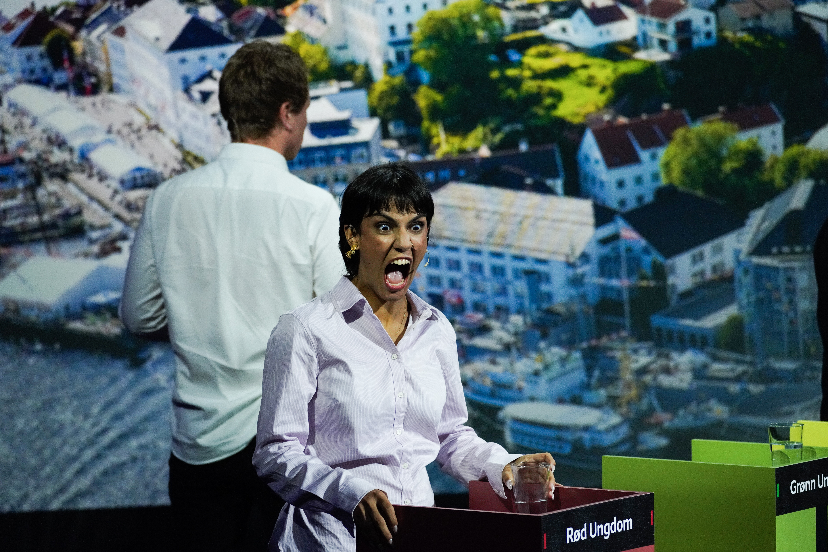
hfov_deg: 16.0
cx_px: 414
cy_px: 276
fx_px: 2944
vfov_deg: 10.7
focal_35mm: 128
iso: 4000
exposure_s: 1/250
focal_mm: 128
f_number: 5.6
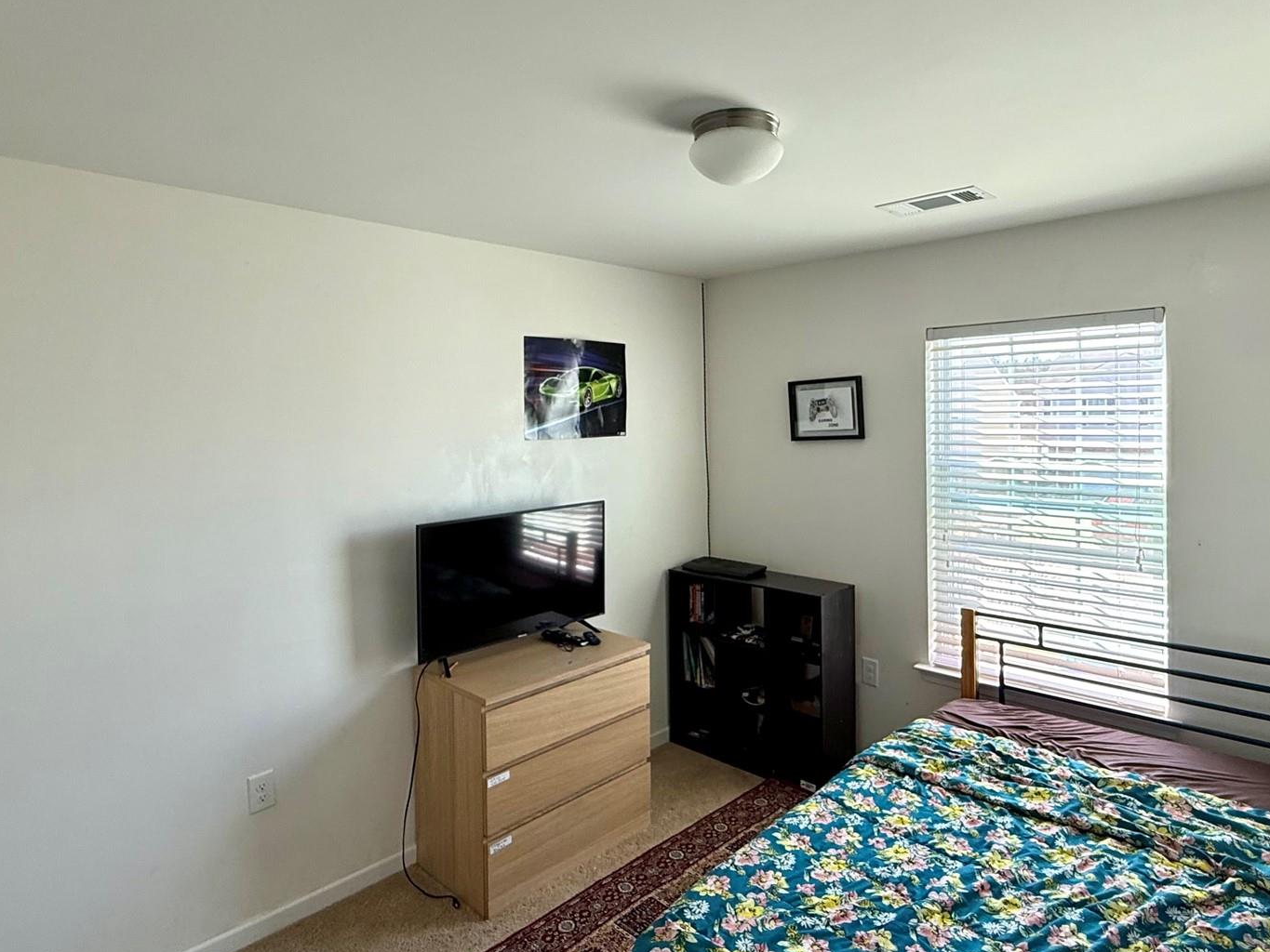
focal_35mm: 21
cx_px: 681
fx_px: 771
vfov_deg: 63.3
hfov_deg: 78.9
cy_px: 428
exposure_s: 1/99
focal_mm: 2.22
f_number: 2.2
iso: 160
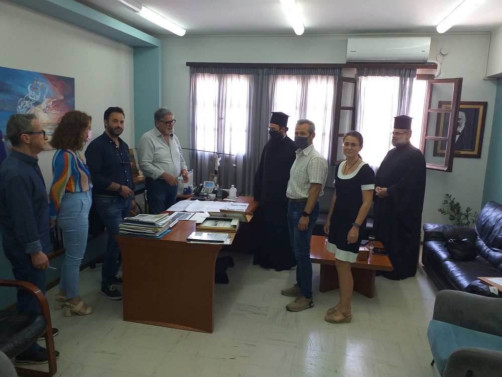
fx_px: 392
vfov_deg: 51.4
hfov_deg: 65.3
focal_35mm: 27
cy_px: 188
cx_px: 251
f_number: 1.9
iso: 100
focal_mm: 3.6
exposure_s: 1/50
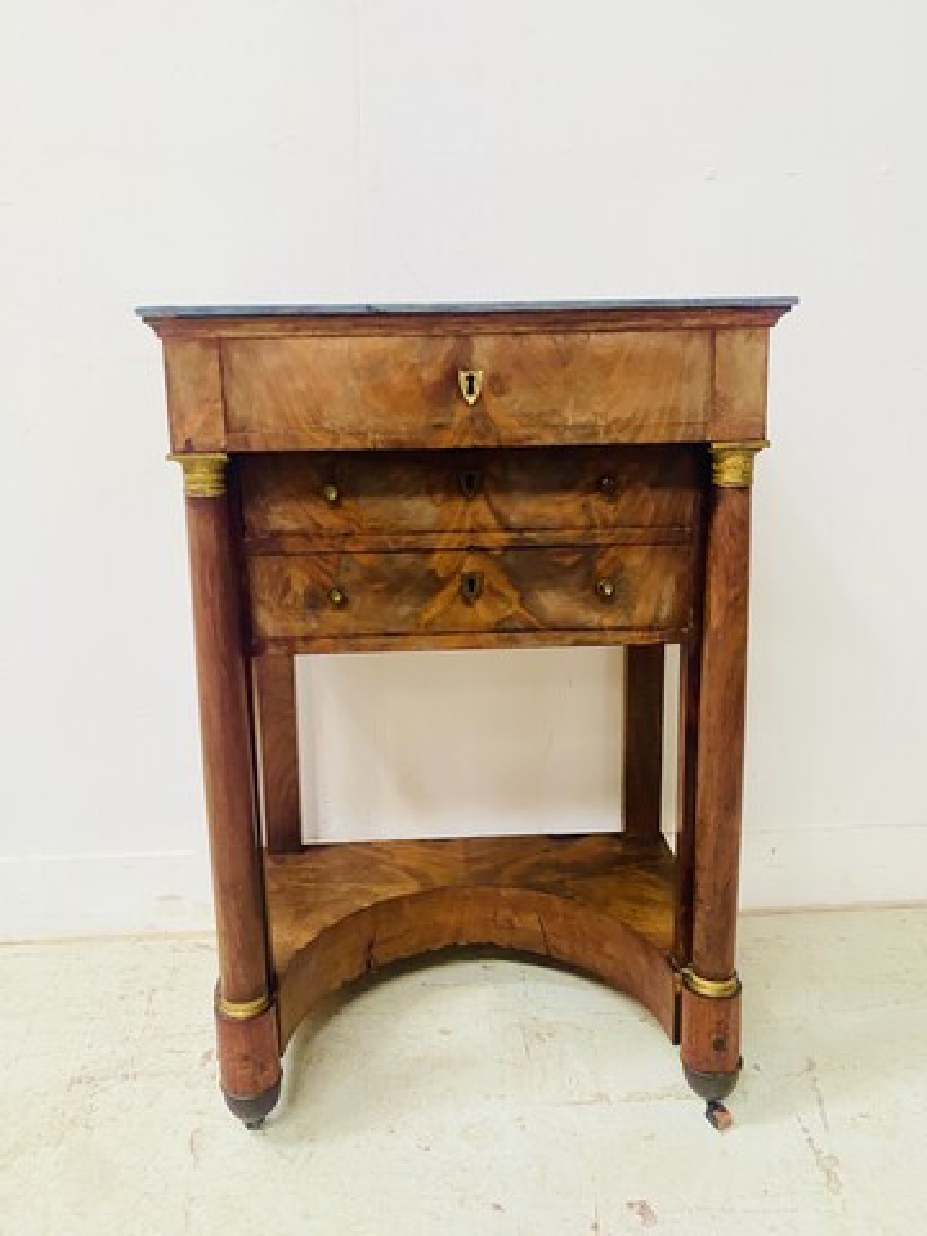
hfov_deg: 53.1
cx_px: 464
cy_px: 618
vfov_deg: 67.3
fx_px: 928
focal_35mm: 26
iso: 800
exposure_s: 1/30
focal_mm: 4.25
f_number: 1.8
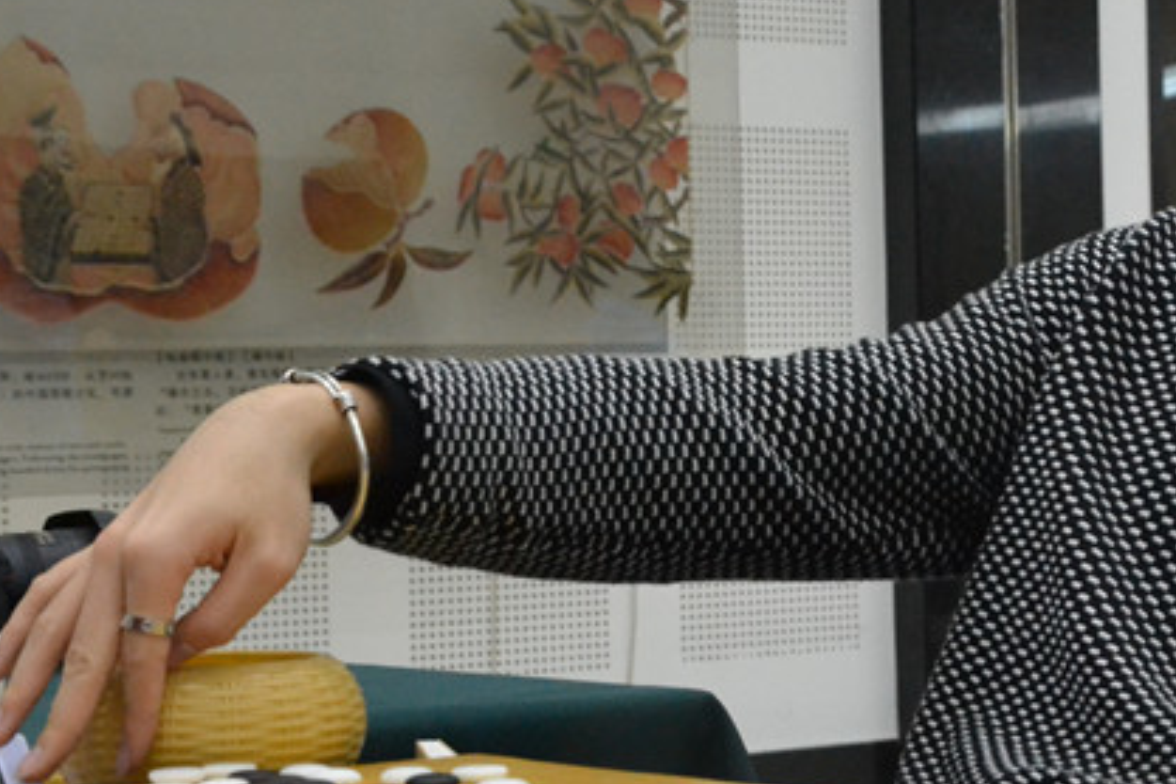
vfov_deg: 12.4
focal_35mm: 110
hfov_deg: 18.5
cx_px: 866
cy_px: 333
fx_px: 3593
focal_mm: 34
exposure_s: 1/200
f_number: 7.1
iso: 3200
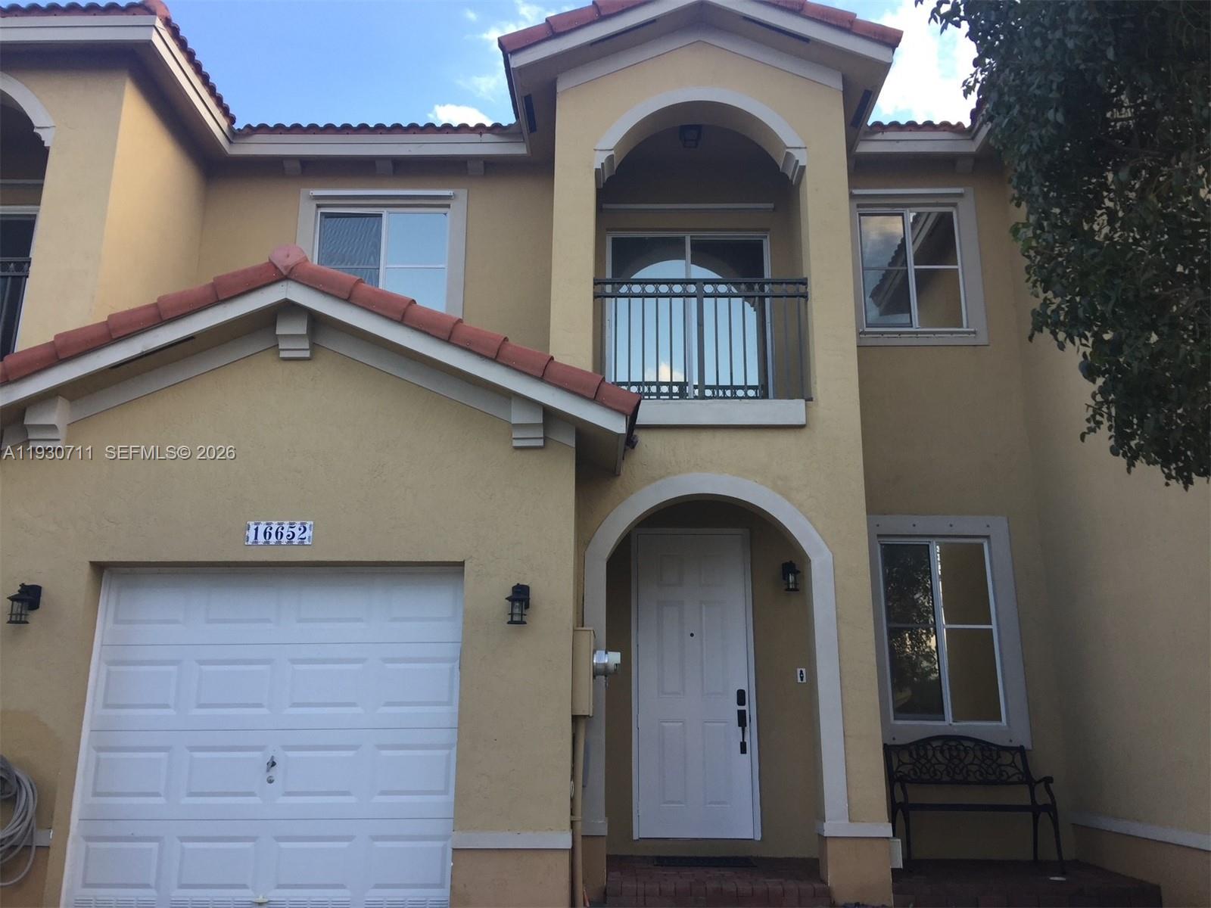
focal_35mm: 29
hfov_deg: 61.7
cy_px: 454
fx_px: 1015
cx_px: 606
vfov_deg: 48.2
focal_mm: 4.15
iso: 32
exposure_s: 1/324
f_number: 2.2
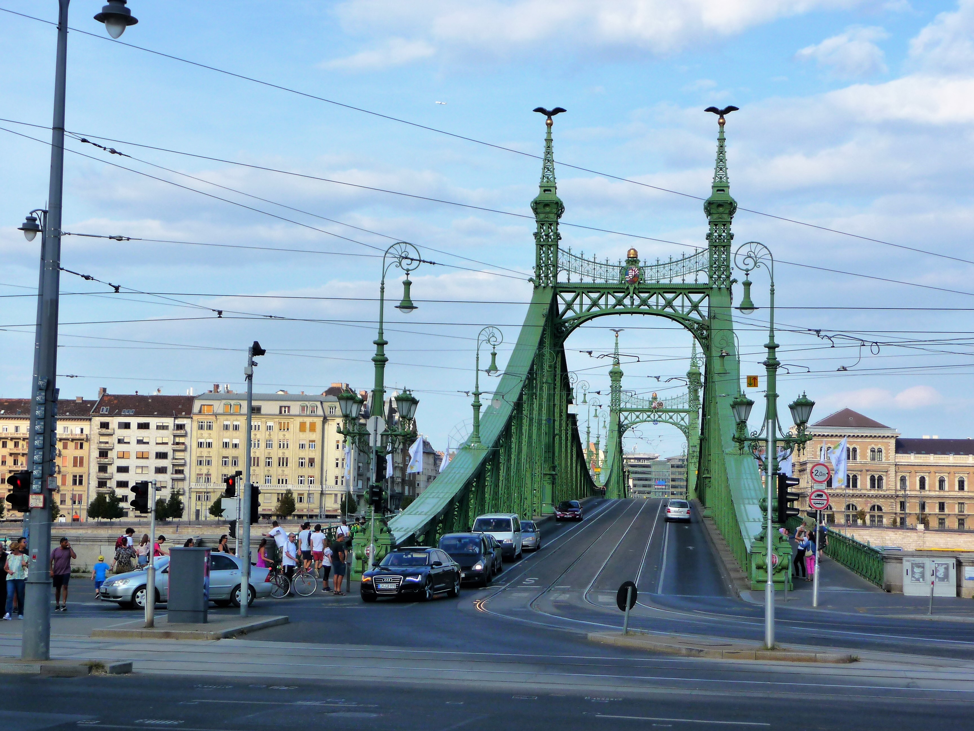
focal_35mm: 67
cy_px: 366
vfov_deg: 21.9
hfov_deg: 29.0
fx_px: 1885
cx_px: 487
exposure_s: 1/640
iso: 160
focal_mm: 11.3
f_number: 4.5
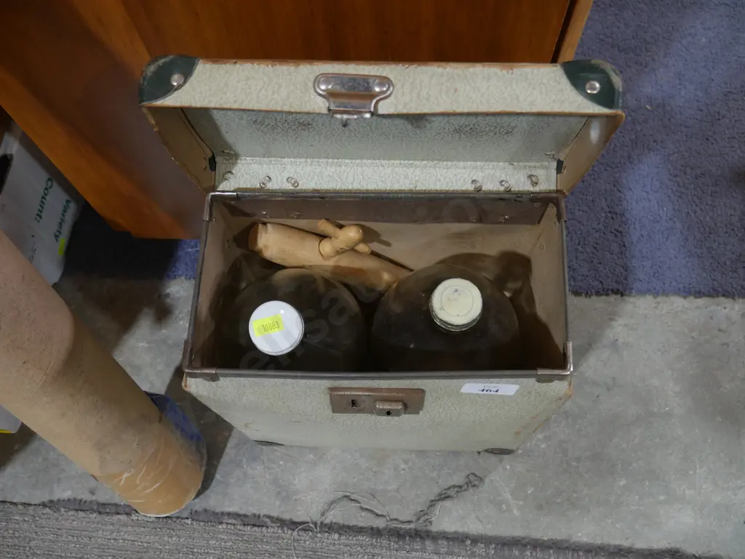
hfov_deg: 59.9
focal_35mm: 30
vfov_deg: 46.8
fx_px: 646
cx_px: 372
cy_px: 280
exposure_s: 1/60
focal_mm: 15
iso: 500
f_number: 3.6
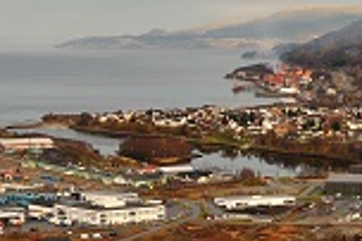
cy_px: 58
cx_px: 185
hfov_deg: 13.2
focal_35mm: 156
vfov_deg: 8.8
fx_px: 1565
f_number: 6.3
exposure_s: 1/160
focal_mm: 29
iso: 200
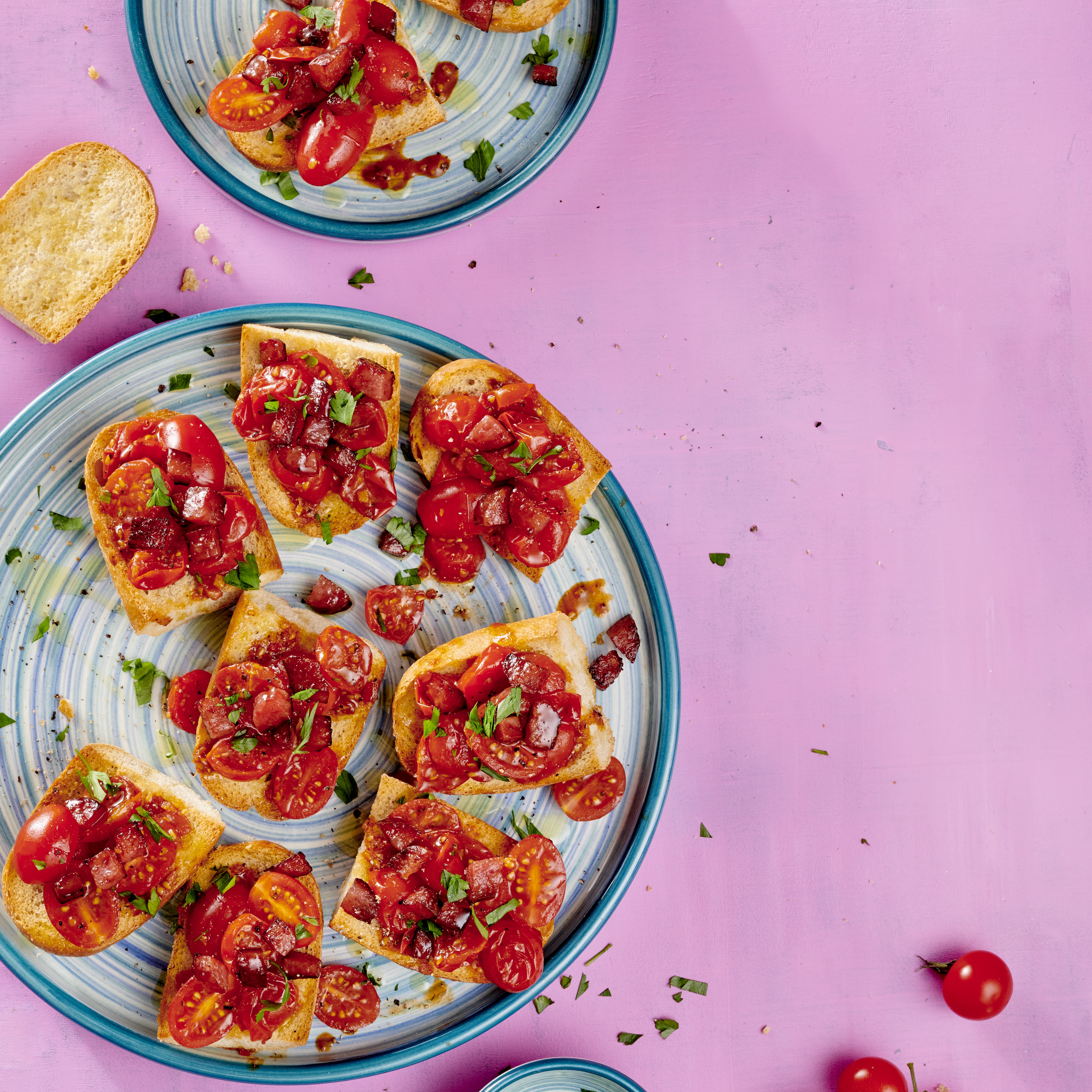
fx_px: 2498
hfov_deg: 24.6
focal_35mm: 70
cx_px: 495
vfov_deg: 24.6
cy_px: 644
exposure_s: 1/125
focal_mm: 50
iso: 64
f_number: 11
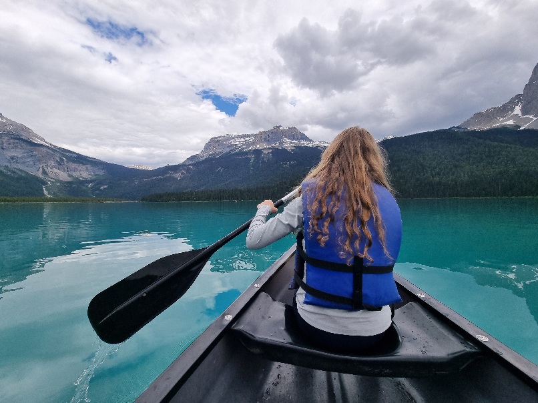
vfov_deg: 89.9
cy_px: 202
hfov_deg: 106.2
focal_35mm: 13
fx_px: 202
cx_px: 269
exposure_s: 1/1667
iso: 50
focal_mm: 2.2
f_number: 2.2
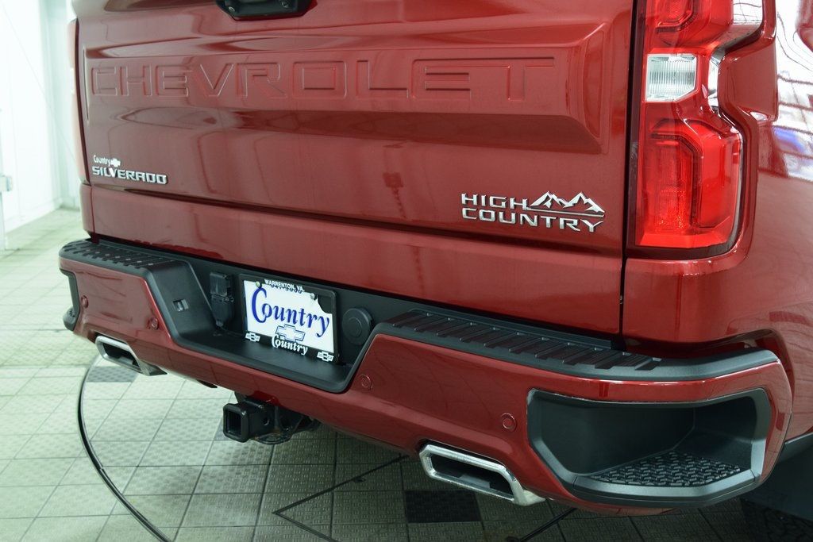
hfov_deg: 46.4
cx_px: 406
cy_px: 271
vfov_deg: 31.9
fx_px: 949
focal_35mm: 42
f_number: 6.3
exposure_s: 1/15
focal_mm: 28
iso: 1100
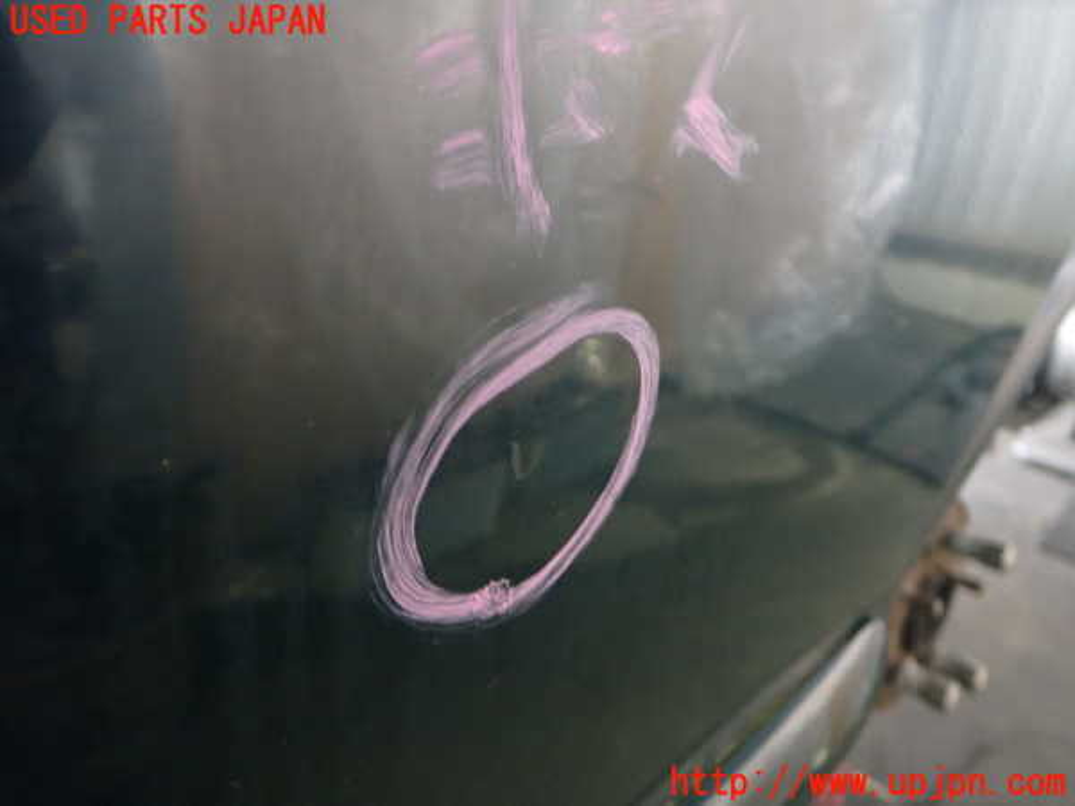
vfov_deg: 46.8
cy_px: 403
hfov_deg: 60.0
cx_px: 538
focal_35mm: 30
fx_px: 932
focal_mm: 5.4
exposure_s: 1/20
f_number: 2.3
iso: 800
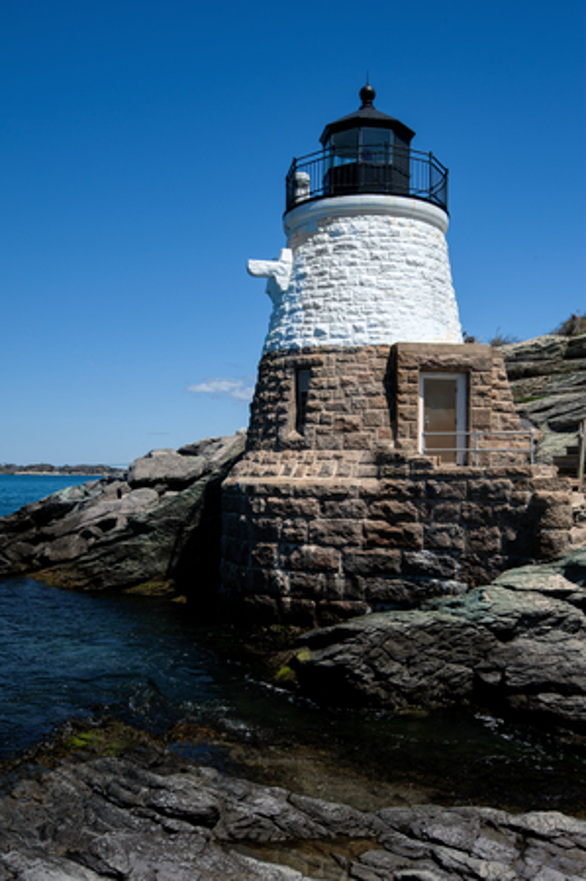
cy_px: 440
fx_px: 856
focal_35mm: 35
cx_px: 293
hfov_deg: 37.8
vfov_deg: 54.5
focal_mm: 35
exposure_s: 1/125
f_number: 11
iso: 400
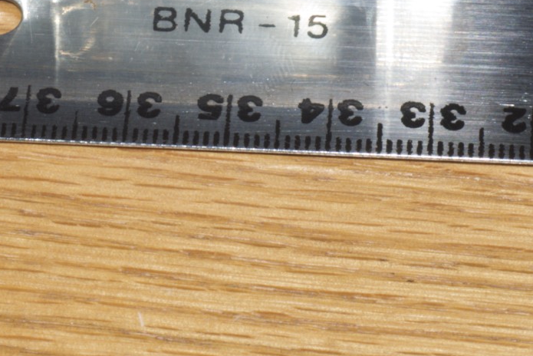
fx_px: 3421
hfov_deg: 8.9
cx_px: 129
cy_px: -104
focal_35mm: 231
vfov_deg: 5.9
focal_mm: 50
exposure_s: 1/200
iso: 100
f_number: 16
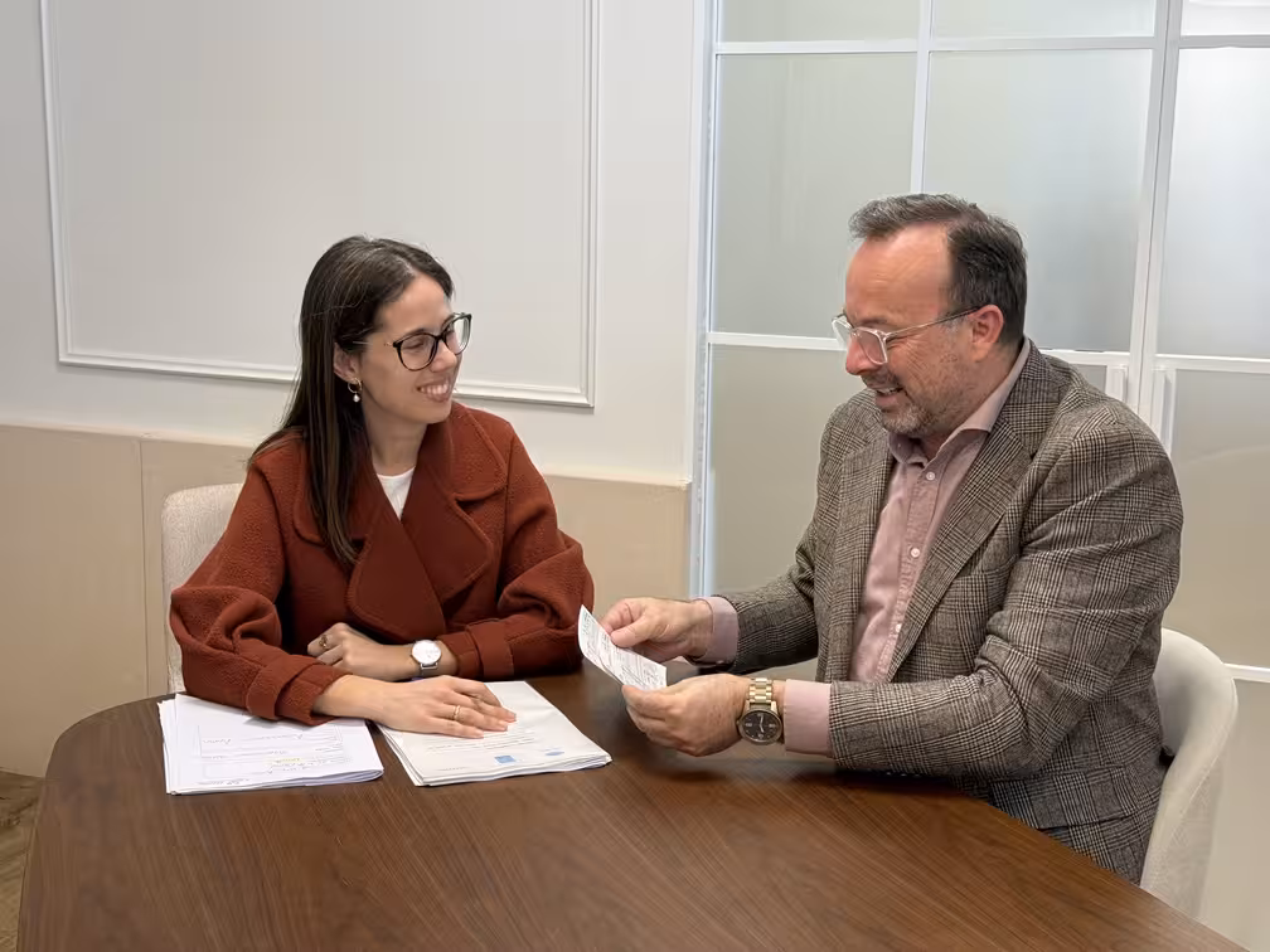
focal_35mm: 48
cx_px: 635
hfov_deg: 39.7
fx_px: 1761
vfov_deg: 30.3
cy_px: 476
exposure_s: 1/50
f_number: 1.78
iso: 50
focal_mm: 6.76
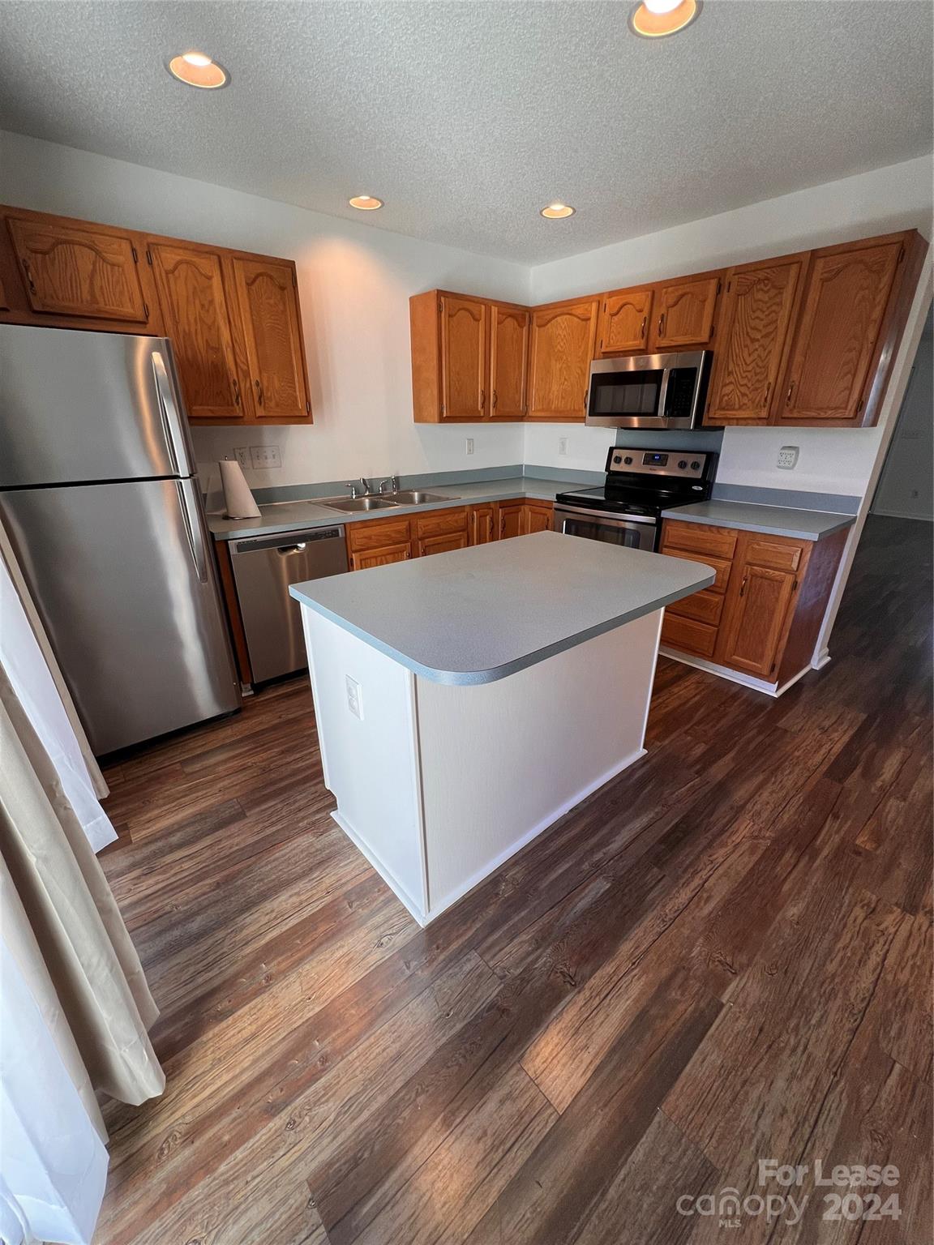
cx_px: 467
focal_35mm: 13
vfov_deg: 106.2
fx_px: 468
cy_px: 622
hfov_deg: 89.9
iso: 100
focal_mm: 1.57
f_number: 1.8
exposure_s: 1/120
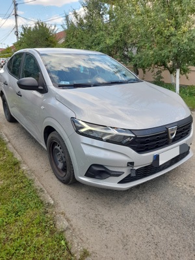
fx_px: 188
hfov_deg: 54.9
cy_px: 130
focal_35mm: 25
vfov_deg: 69.4
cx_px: 98
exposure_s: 1/222
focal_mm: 4.6
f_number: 2
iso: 20
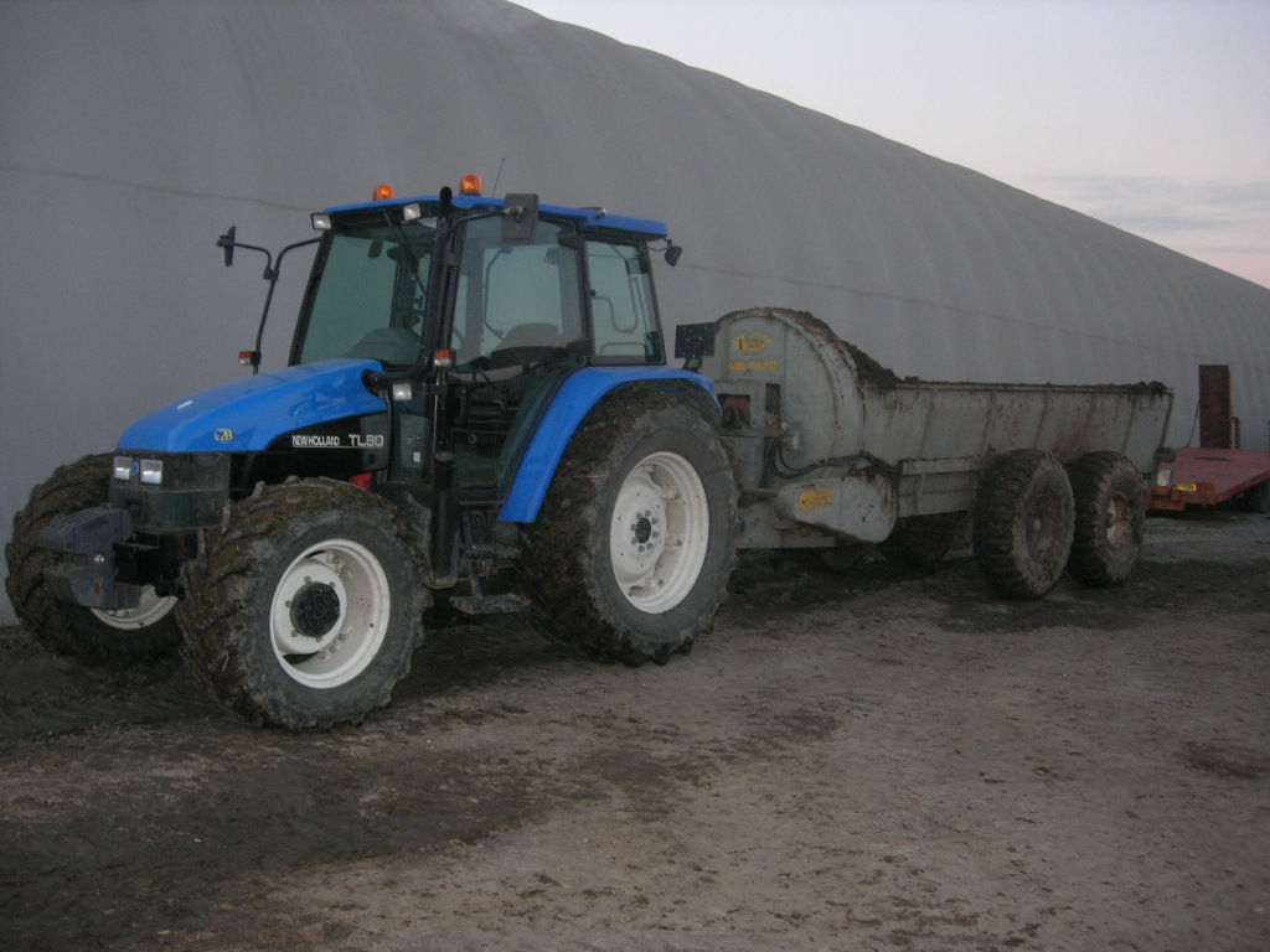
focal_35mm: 38
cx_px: 635
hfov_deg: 49.0
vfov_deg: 37.7
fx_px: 1394
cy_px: 476
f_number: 2.8
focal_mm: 7.8
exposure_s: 1/60.1
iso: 101
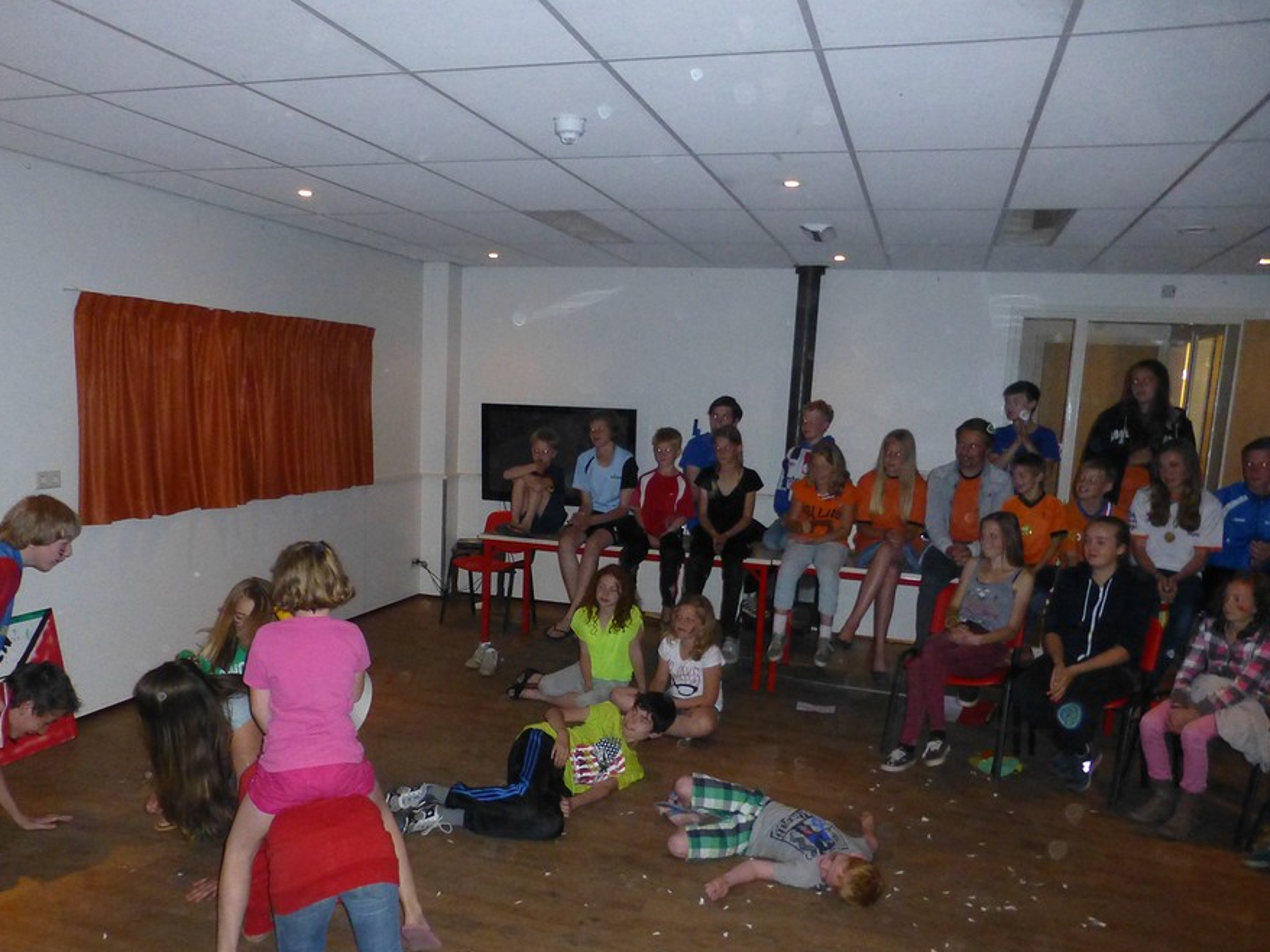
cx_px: 584
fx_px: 1027
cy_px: 551
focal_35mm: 28
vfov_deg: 49.5
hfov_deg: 63.4
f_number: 3.3
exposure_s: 1/60
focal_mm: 4.3
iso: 800
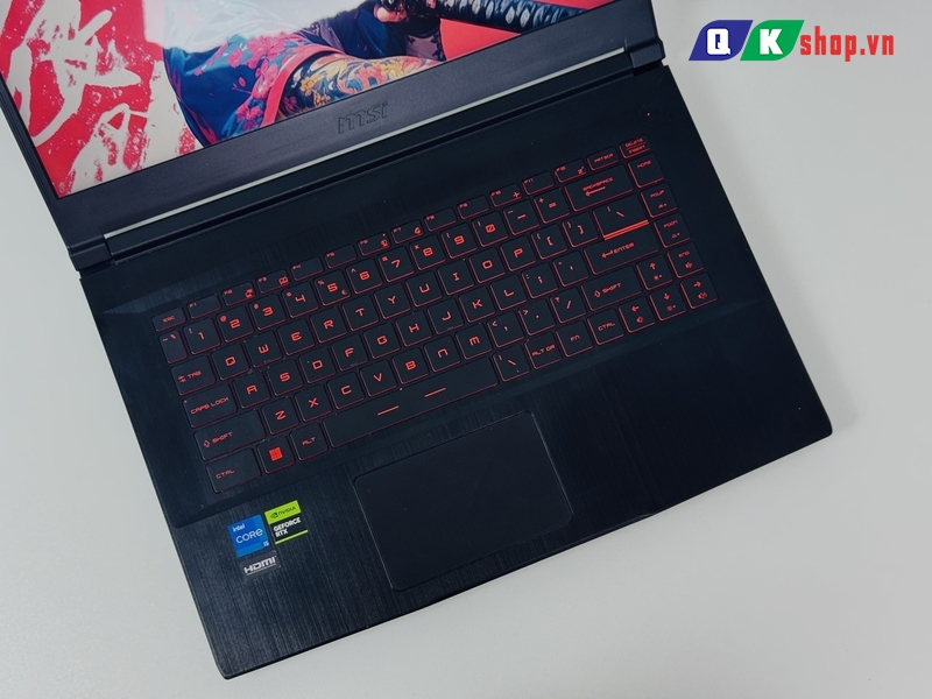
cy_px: 350
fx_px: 1292
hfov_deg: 39.7
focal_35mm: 48
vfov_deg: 30.3
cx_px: 466
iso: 64
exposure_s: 1/50
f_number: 1.78
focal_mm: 6.76
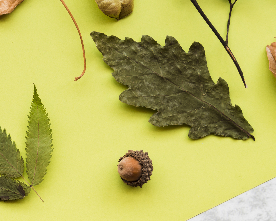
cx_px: -60
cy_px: 226
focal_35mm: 138
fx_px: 1127
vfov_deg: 11.1
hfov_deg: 13.6
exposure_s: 1/5
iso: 100
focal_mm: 50
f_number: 8
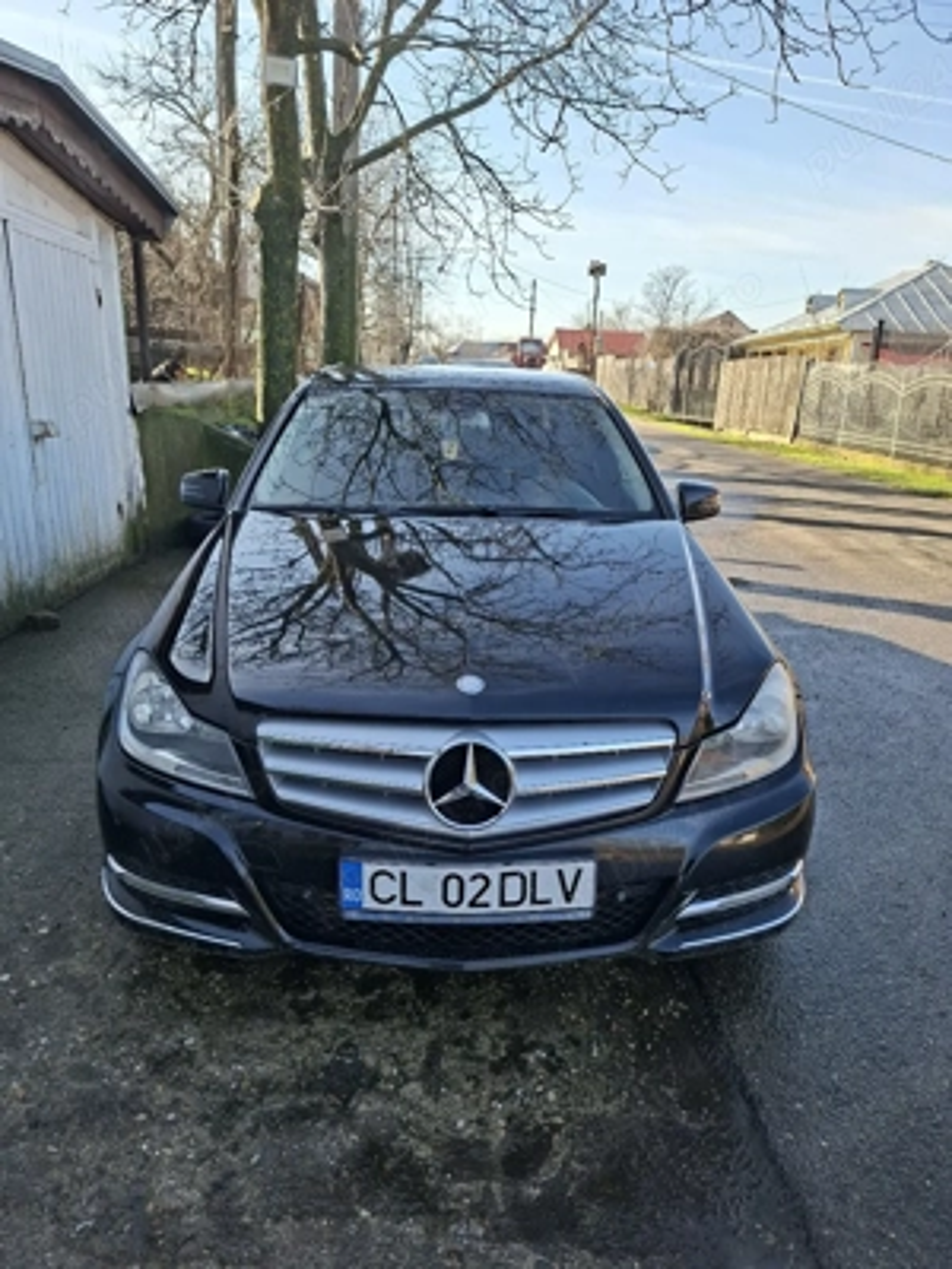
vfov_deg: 73.9
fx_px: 843
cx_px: 476
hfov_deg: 58.9
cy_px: 634
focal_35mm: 23
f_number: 1.8
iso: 50
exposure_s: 1/667
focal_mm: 5.54
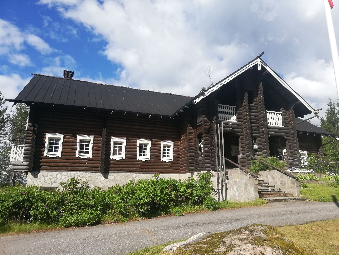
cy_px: 128
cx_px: 170
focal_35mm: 27
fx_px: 264
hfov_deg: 65.3
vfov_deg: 51.4
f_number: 2.2
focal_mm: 3.81
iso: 50
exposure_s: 1/833
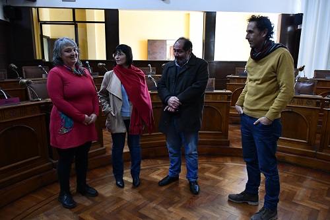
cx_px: 165
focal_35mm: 27
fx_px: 247
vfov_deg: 47.9
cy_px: 110
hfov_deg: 67.4
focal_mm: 18
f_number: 3.5
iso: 2800
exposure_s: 1/125
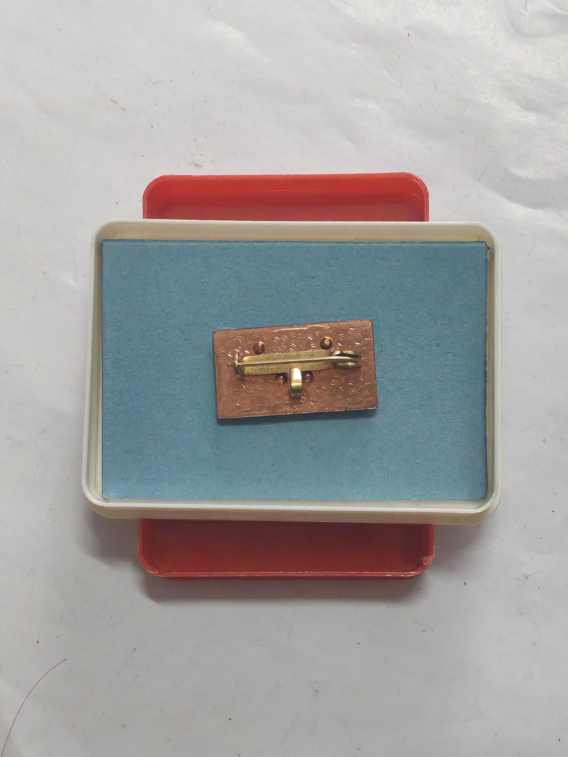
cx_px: 284
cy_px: 378
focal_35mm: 68
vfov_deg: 28.6
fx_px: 1488
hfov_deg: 21.6
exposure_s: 1/50
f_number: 1.95
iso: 800
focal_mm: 5.52
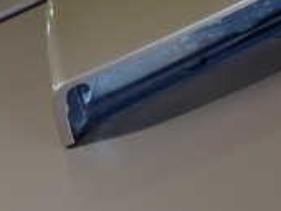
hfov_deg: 21.8
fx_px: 715
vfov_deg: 16.7
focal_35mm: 88
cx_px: 241
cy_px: 53
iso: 125
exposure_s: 1/60
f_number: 2
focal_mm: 4.5
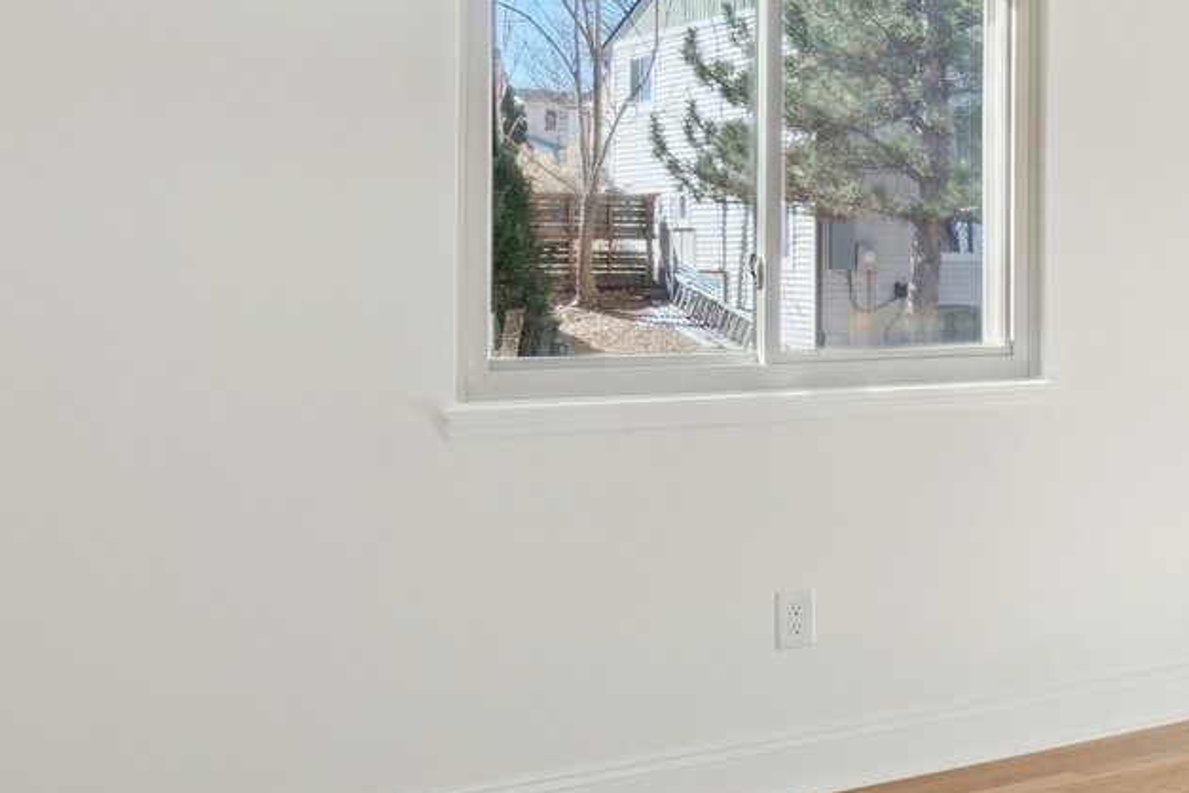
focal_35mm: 49
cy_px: 259
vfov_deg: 27.3
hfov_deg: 31.3
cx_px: 1546
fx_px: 1618
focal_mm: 10
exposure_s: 1/60
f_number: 8
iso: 400
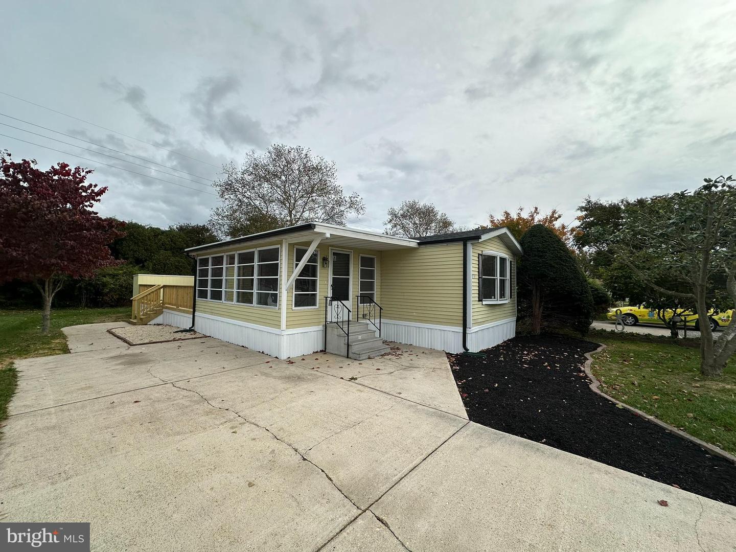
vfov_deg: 85.7
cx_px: 368
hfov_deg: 102.1
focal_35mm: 14
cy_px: 276
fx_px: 298
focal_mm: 2.22
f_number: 2.2
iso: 50
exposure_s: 1/2257
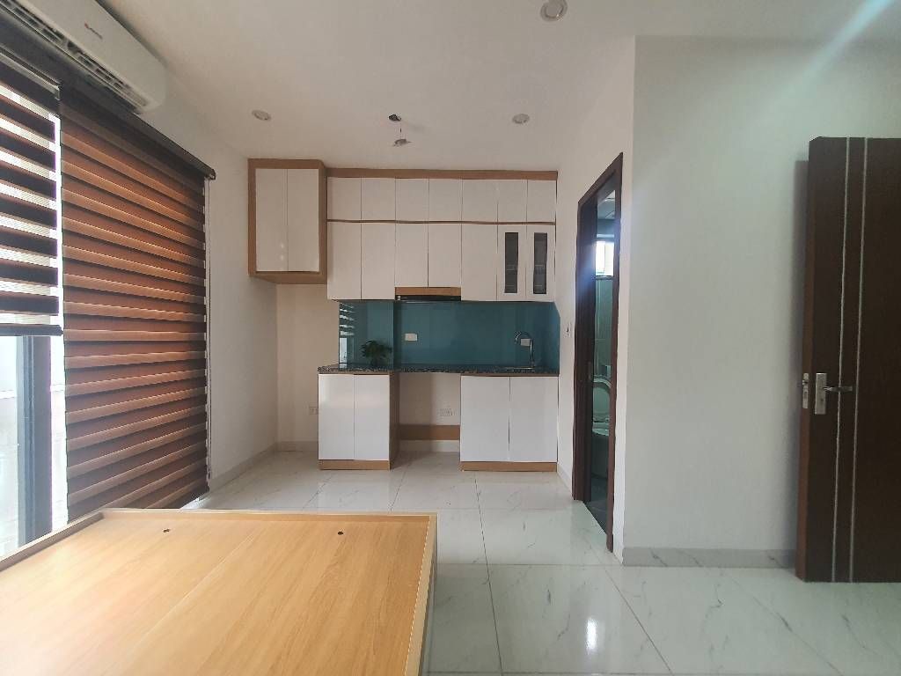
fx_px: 338
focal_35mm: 13
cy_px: 338
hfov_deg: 106.2
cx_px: 450
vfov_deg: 89.9
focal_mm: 1.8
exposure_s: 1/50
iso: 80
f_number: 2.2
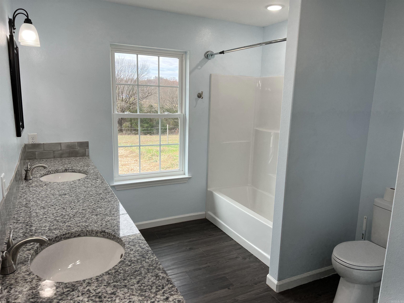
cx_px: 202
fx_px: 303
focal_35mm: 26
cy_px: 152
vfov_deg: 53.1
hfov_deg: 67.3
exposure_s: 1/289
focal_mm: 5.7
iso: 50
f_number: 1.5
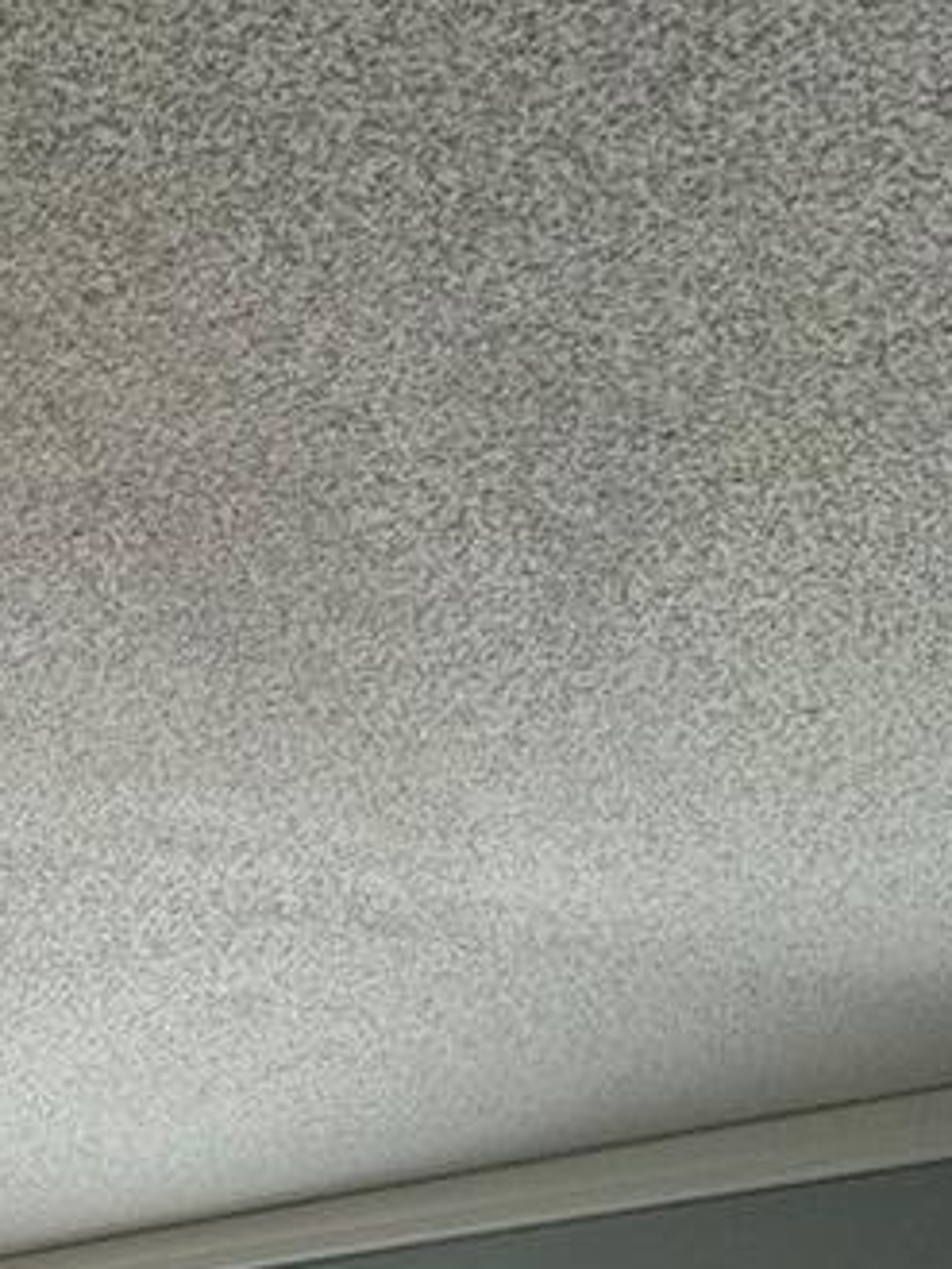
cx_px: -624
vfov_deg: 24.9
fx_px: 1869
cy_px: 2052
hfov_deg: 21.7
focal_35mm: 51
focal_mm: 2.22
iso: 64
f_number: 2.2
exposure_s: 1/99
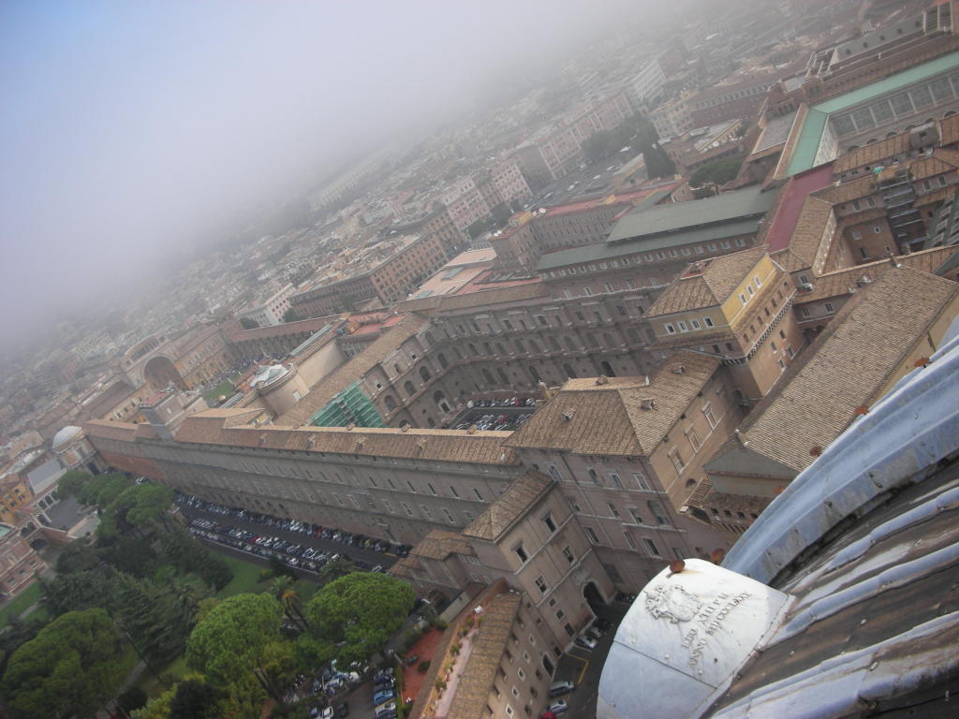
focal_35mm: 35
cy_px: 360
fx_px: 970
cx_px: 480
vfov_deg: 40.7
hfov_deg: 52.6
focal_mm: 5.8
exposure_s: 1/290
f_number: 3
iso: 50
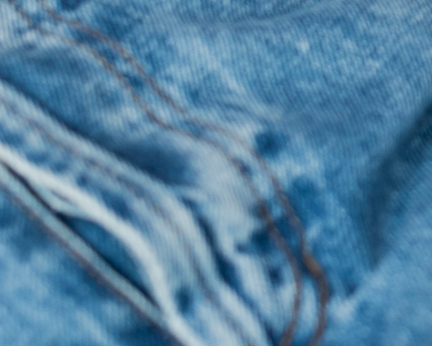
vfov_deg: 6.2
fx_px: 3132
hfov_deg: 7.6
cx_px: 837
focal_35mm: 245
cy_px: -313
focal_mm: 50
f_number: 3.5
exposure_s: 1/160
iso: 250
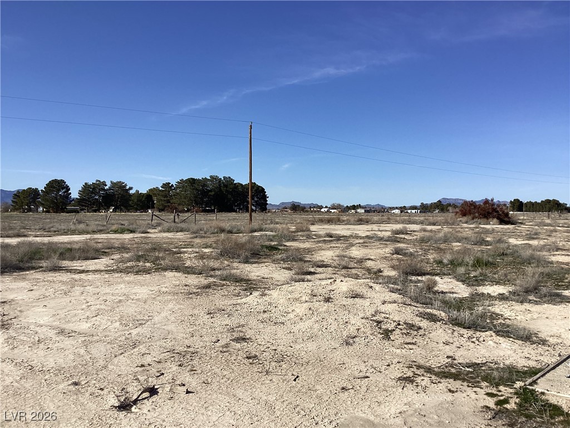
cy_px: 214
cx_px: 285
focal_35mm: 31
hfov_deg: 58.4
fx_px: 510
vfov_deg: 45.4
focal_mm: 3.3
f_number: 2.4
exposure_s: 1/2331
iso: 25
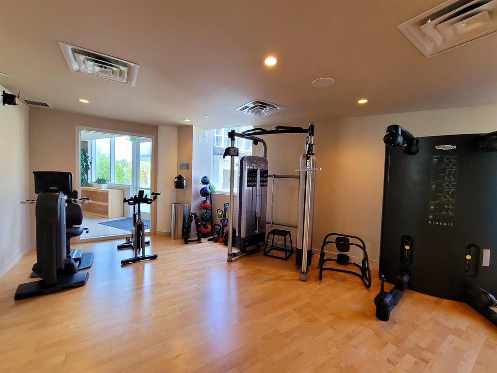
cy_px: 186
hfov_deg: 106.2
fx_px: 187
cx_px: 248
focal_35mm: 13
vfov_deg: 89.9
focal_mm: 2.2
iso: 160
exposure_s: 1/59.2
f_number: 2.2
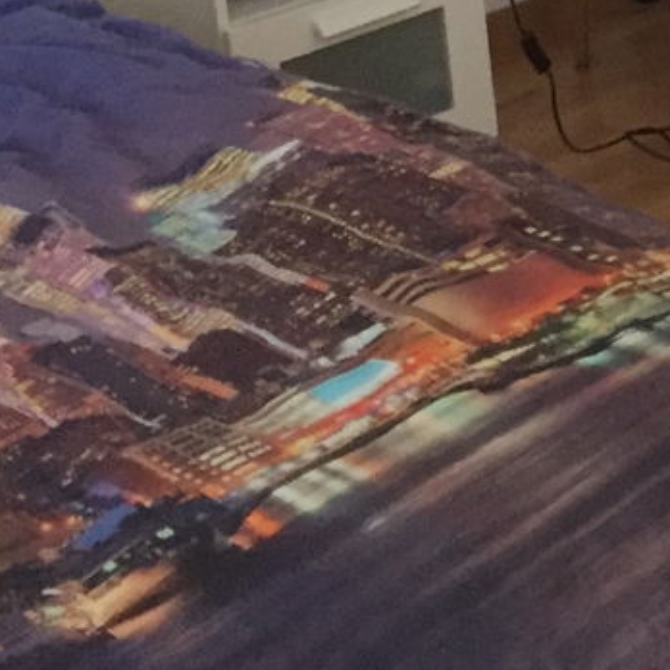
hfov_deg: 13.8
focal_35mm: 118
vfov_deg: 14.2
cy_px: -193
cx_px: 1038
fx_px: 2584
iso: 500
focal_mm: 4.15
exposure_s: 1/17
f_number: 2.2
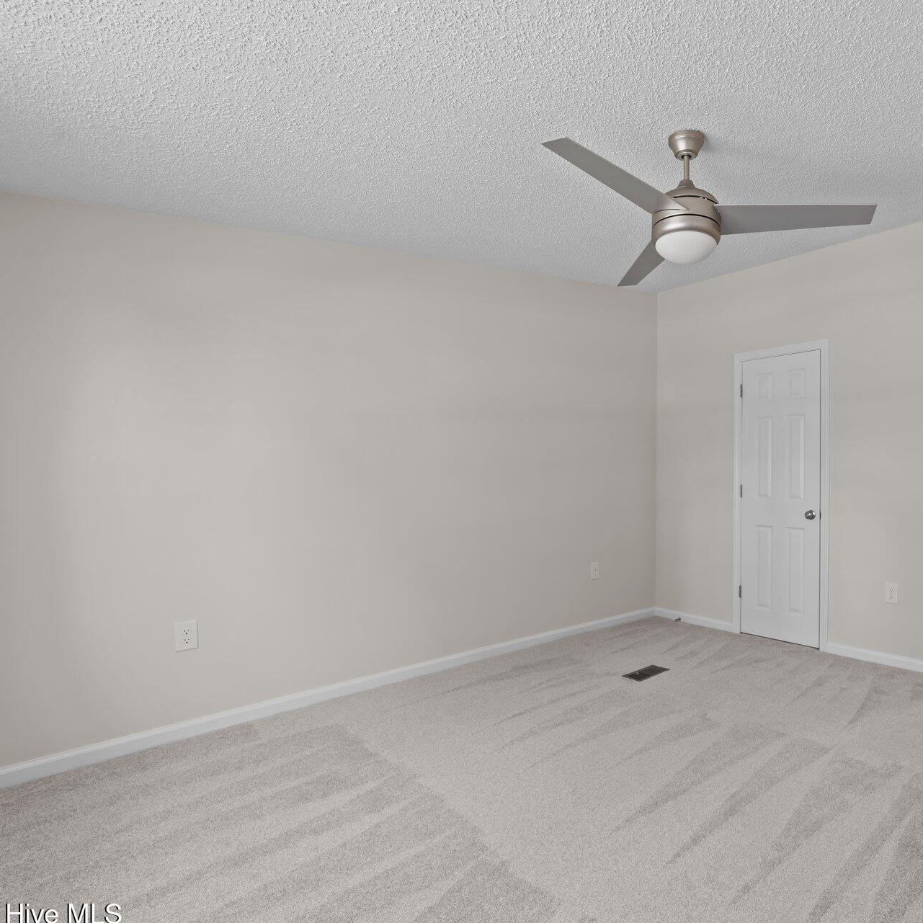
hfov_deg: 74.1
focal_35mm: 19
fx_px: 573
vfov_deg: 77.7
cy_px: 468
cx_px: 650
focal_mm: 14
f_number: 8
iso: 250
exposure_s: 1/2.5
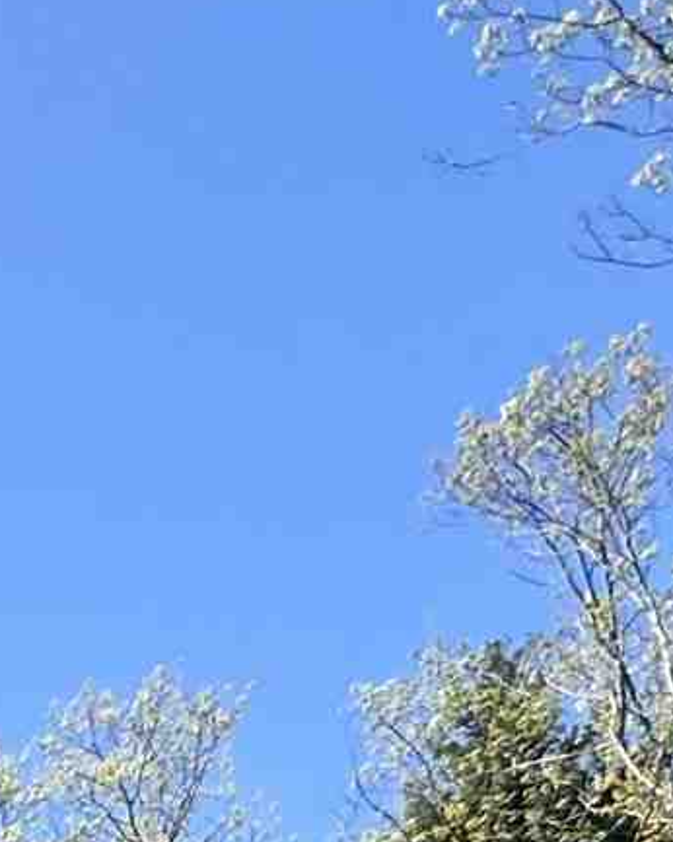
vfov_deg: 14.7
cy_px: 1875
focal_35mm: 97
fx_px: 2417
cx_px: -1399
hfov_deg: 10.5
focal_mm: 2.22
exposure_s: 1/1182
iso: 50
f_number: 2.2
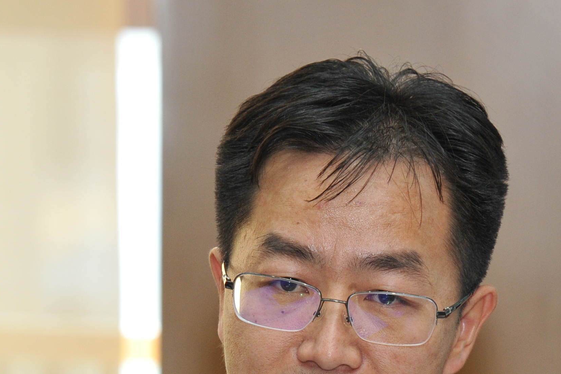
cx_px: 459
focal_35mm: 412
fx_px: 6416
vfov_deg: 3.3
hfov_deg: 5.0
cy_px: 454
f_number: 5
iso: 1600
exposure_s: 1/125
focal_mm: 160
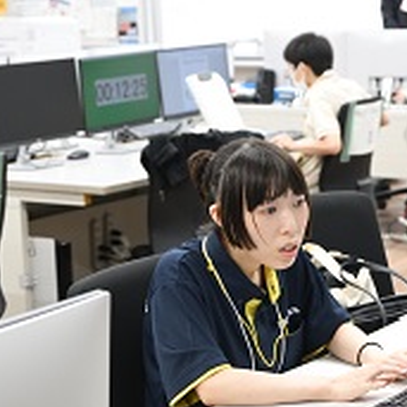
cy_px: 276
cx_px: 293
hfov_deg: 16.5
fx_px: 1397
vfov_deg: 16.5
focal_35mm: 105
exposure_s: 1/100
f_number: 5.6
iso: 1600
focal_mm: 53
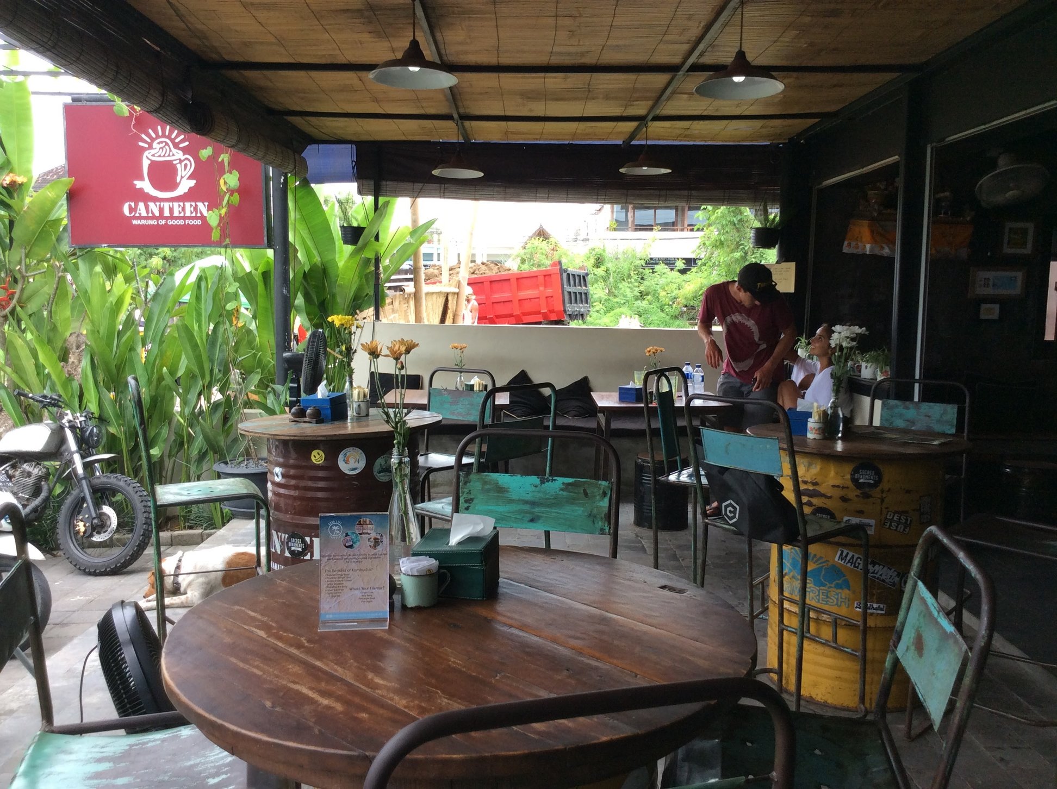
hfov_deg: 56.9
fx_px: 976
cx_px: 528
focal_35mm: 32
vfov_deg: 44.1
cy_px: 394
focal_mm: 3.3
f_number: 2.4
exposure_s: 1/100
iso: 40
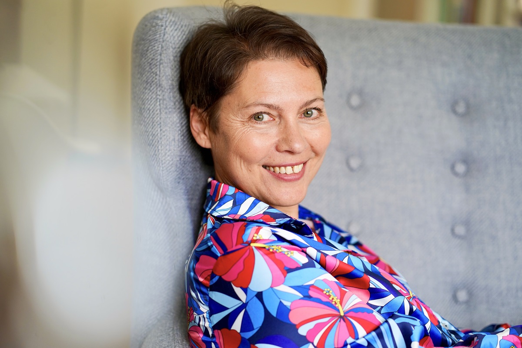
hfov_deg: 23.9
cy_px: 174
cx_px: 261
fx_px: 1232
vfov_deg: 16.1
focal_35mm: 85
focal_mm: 85
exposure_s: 1/160
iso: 500
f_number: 2.5
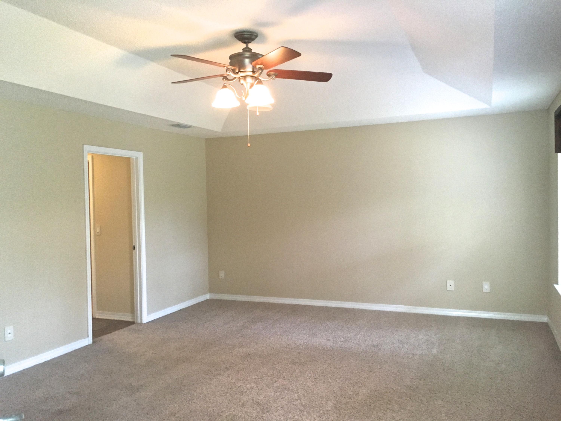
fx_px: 470
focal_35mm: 29
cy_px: 210
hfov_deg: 61.7
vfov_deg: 48.2
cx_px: 280
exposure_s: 1/30
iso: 160
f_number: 2.2
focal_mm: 4.15
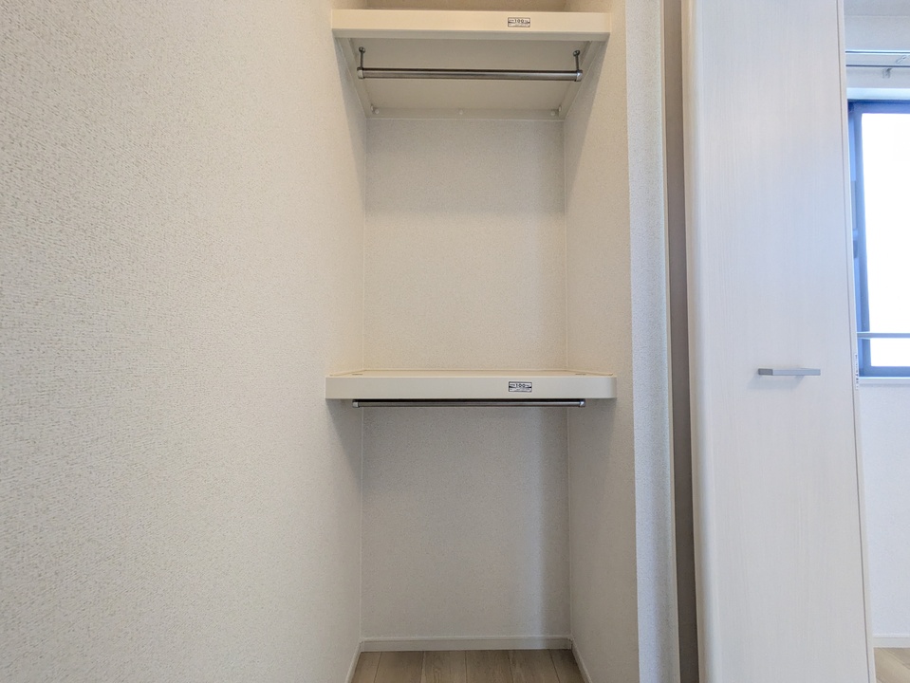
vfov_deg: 85.7
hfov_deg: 102.0
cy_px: 342
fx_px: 368
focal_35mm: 14
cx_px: 455
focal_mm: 1.83
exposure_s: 1/100
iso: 155
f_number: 2.2
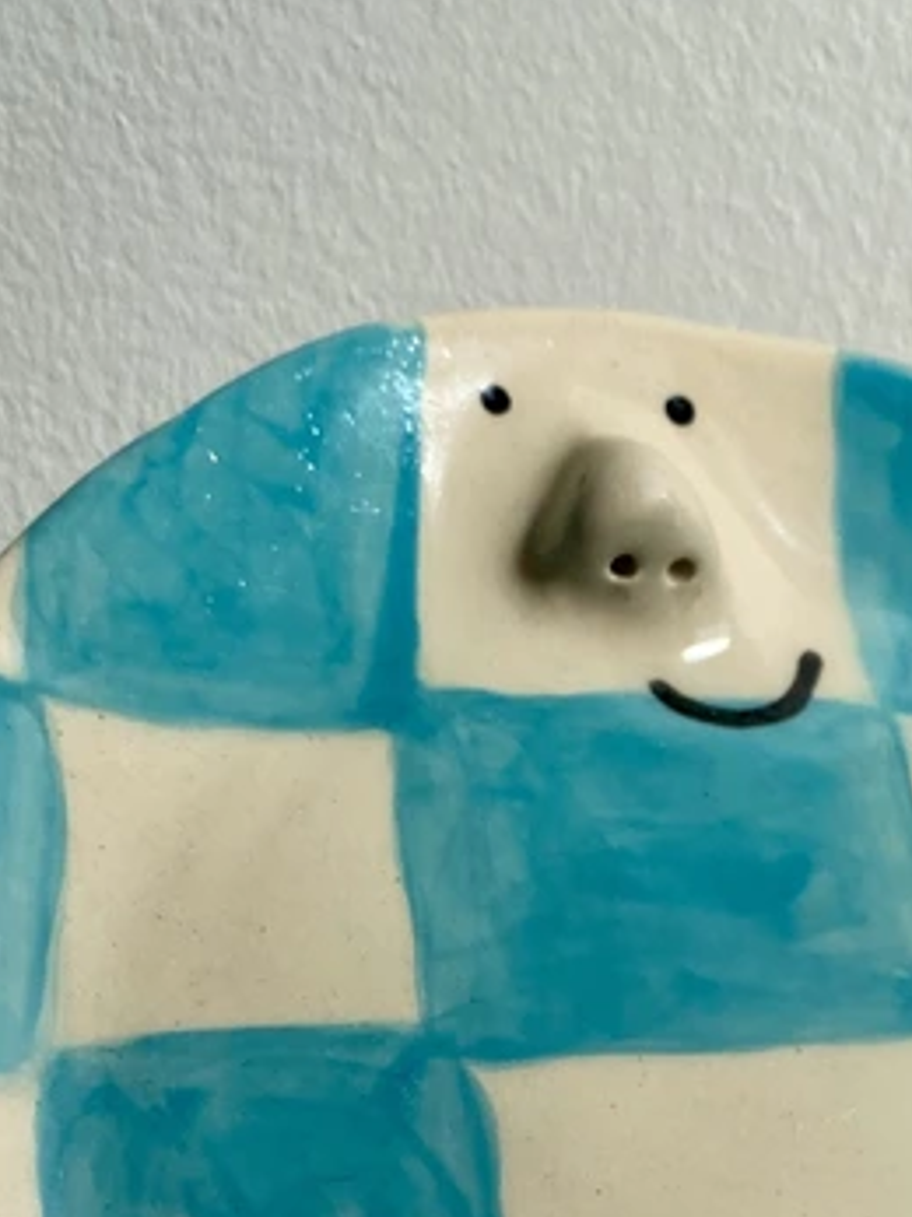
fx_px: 2320
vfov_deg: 27.5
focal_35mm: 66
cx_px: 800
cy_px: 1256
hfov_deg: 21.8
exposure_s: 1/1484
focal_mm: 4.25
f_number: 1.8
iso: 32
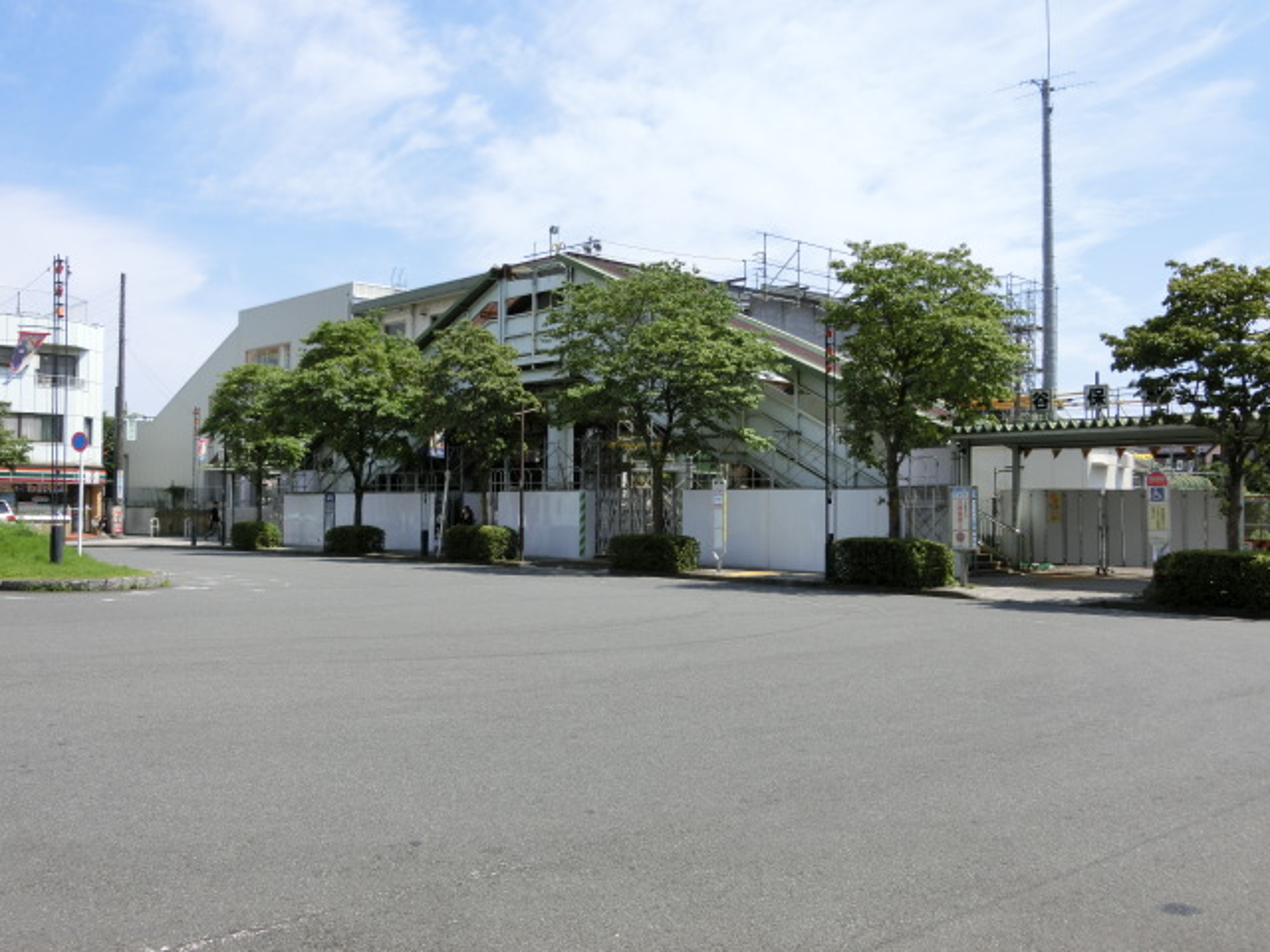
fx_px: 1247
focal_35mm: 34
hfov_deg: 54.0
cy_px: 476
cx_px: 635
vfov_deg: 41.8
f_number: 3.9
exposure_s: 1/640
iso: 80
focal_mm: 6
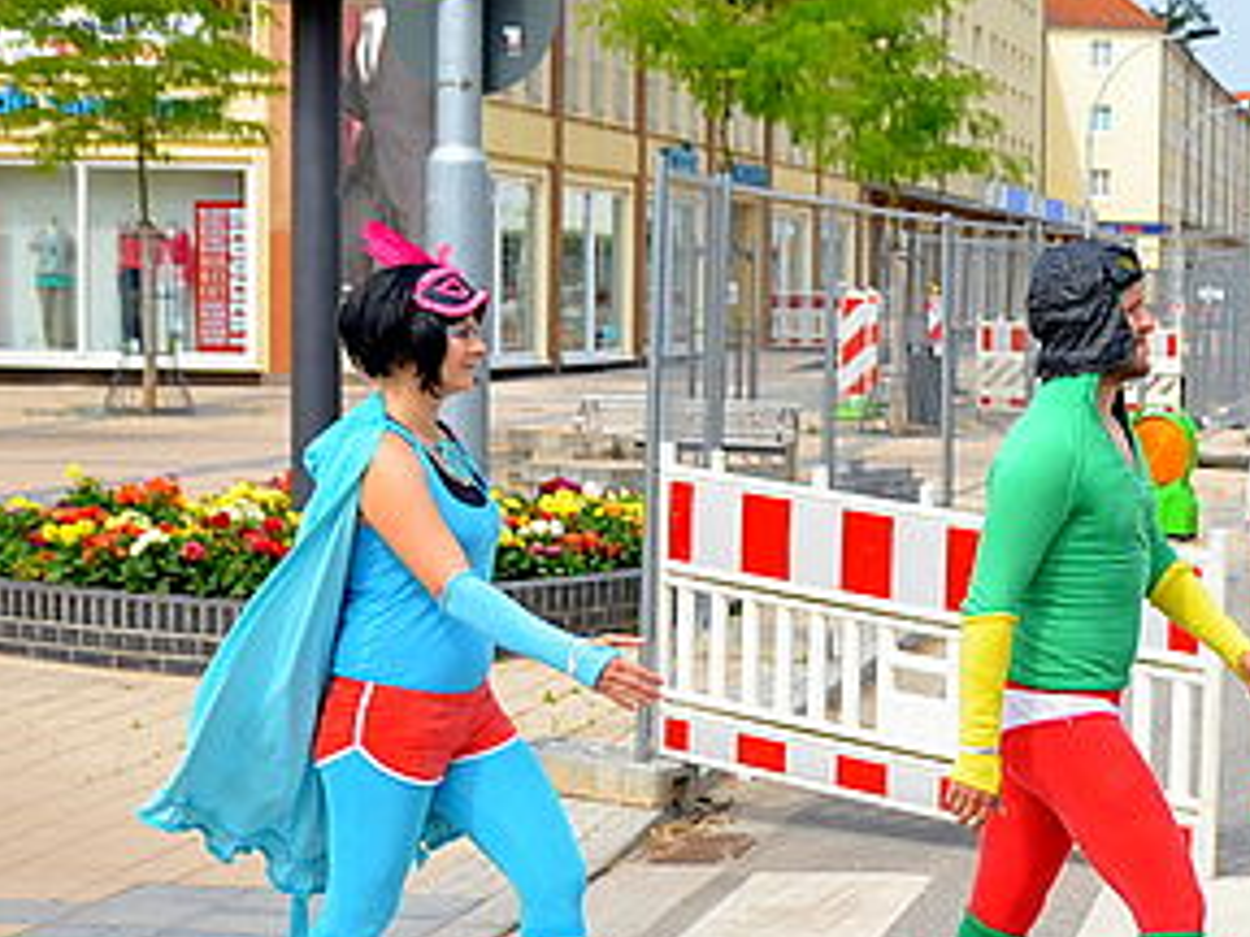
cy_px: 542
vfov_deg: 22.6
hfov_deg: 27.2
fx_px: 2347
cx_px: 1398
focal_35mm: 65
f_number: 2.8
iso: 400
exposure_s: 1/4000
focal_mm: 20
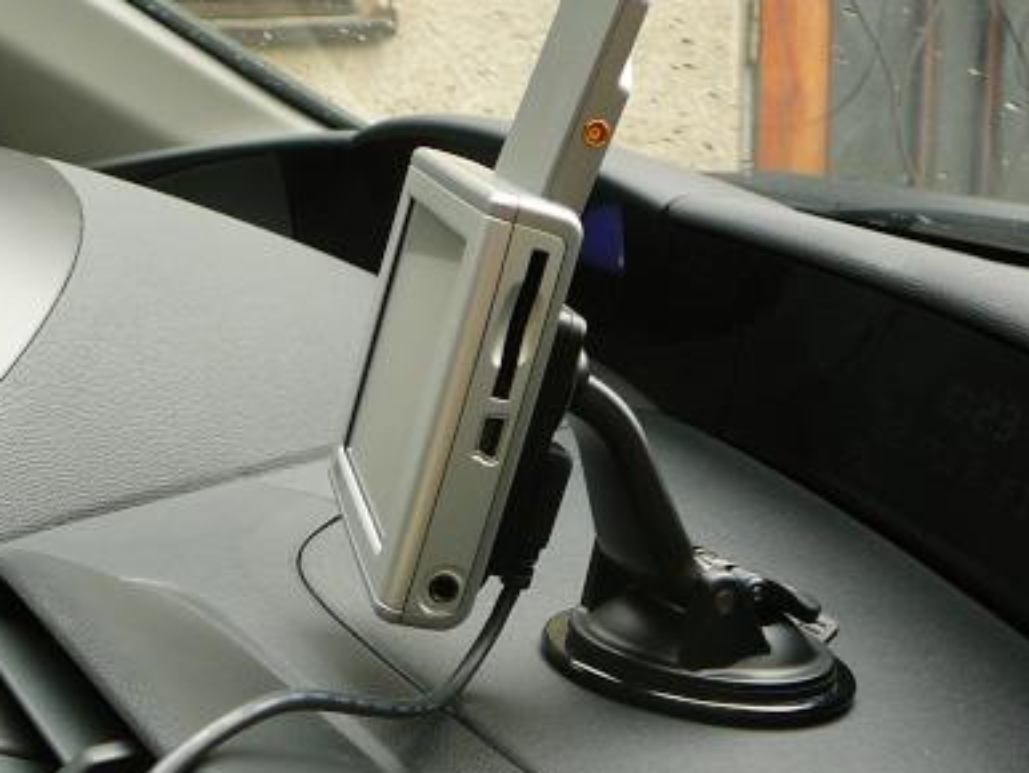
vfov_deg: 25.2
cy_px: 490
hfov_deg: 32.7
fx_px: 1725
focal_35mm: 58
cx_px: 285
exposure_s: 1/60
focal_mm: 5.2
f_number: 2.8
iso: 100
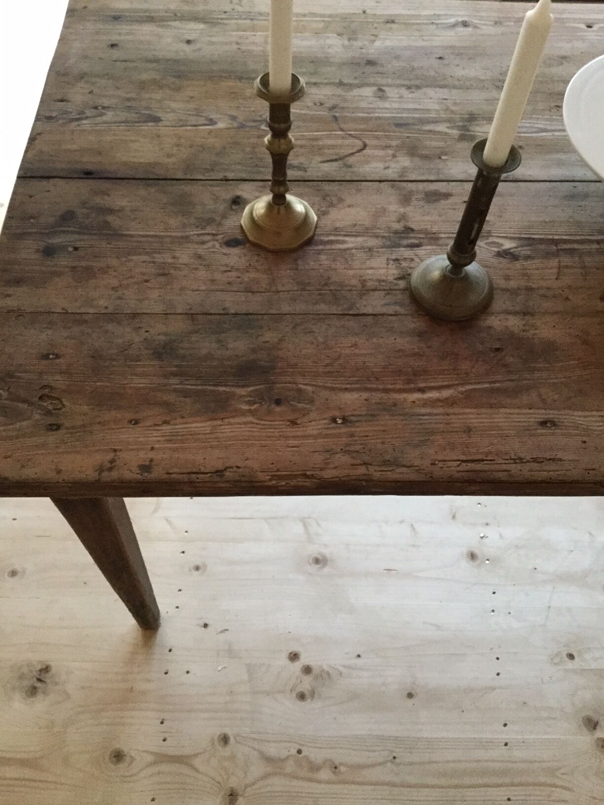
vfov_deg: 58.4
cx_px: 302
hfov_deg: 45.4
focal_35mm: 31
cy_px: 402
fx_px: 721
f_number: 2.4
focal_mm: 3.3
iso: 250
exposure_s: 1/17
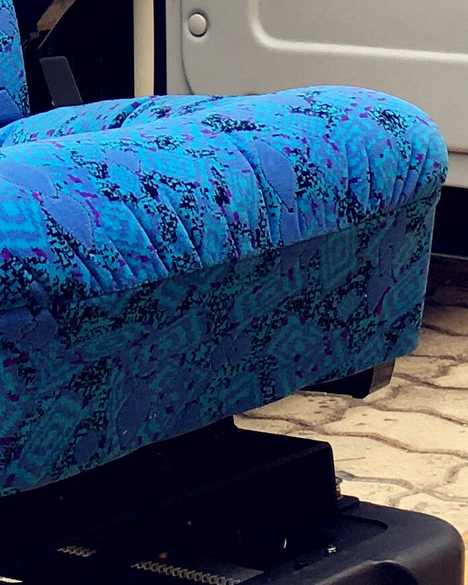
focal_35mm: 132
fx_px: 2285
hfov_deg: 11.5
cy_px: -199
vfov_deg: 14.0
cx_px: -72
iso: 25
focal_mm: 4.15
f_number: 2.2
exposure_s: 1/237
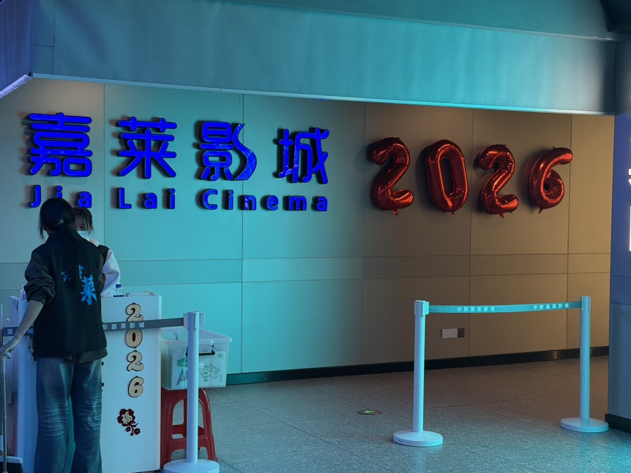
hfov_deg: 34.9
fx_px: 1002
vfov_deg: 26.5
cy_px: 234
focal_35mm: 55
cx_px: 304
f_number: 1.78
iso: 125
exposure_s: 1/100
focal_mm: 6.76
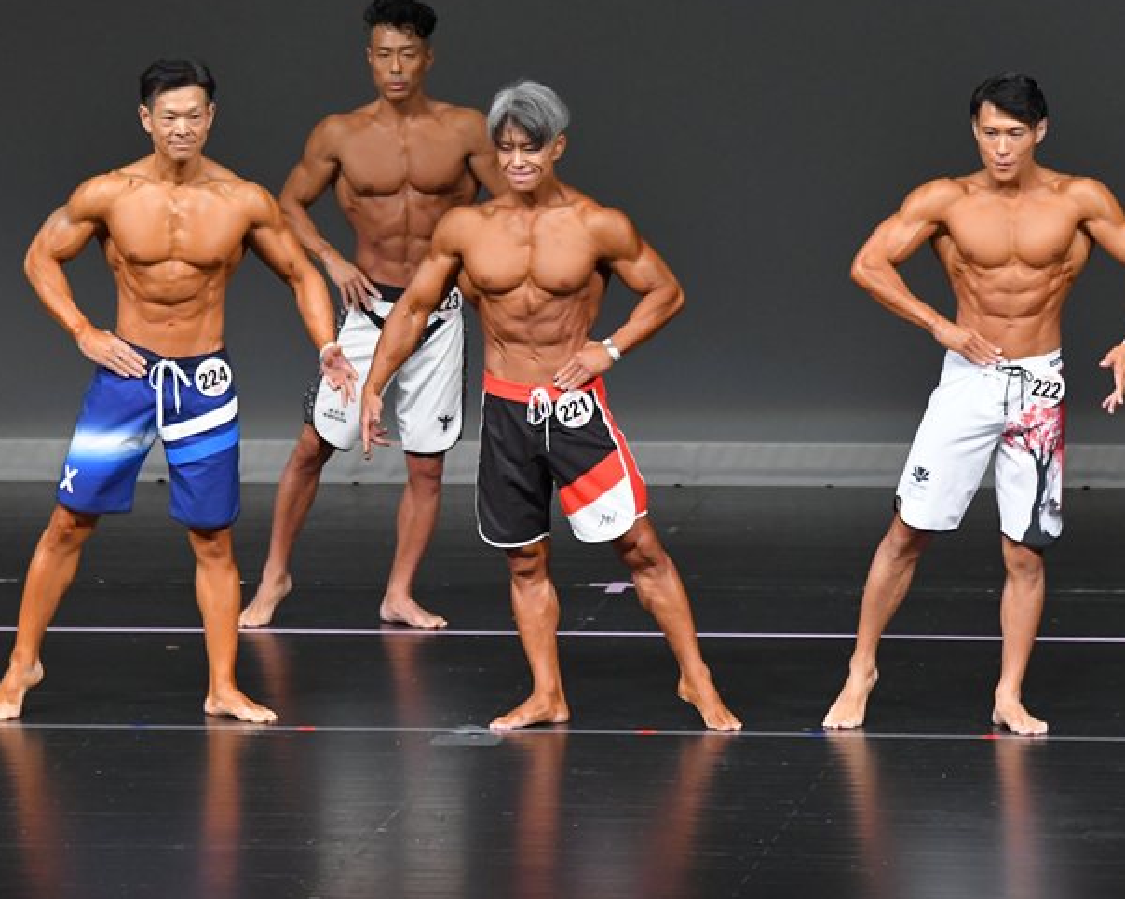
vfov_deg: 4.8
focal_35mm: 325
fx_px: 10819
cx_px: 500
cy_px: 426
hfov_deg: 6.0
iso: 4000
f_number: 5.6
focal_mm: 180
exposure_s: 1/400
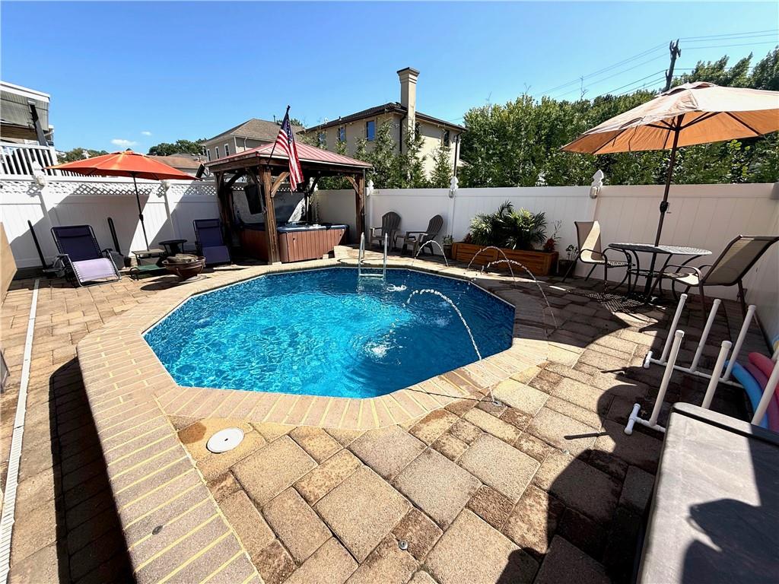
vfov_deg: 85.7
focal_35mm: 14
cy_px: 292
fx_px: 315
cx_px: 390
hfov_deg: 102.1
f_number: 2.2
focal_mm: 2.22
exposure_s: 1/1285
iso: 50
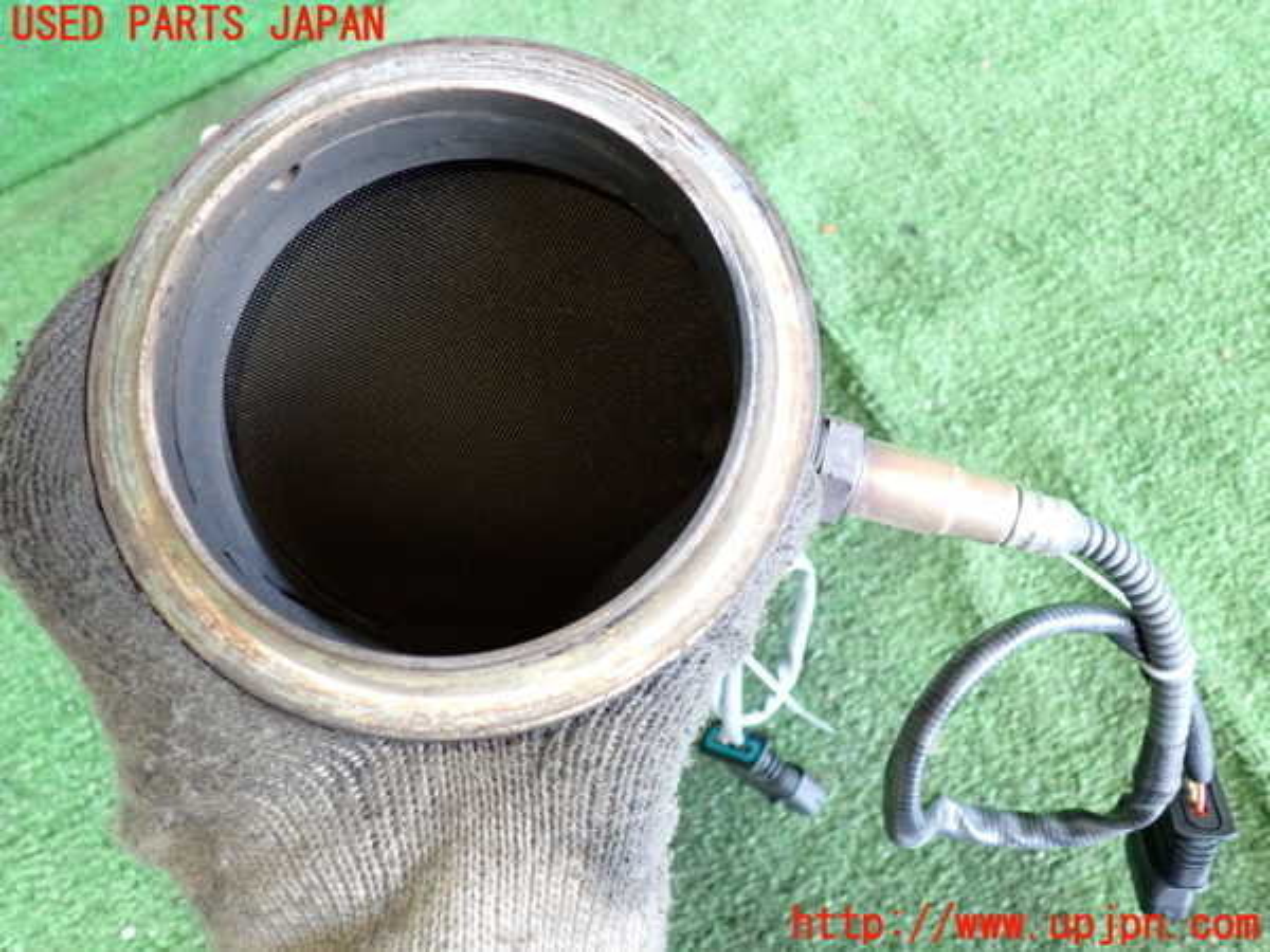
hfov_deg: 60.0
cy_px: 476
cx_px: 635
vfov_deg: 46.8
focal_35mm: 30
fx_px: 1101
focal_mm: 5.4
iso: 800
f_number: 2.3
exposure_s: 1/125
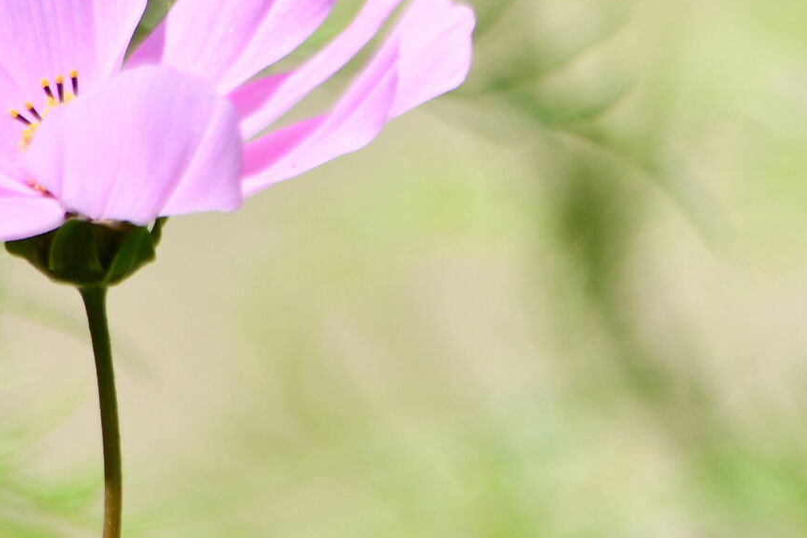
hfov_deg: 1.6
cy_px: -119
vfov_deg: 1.1
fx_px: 28270
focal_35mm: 1261
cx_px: 841
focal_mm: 300
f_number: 5.6
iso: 160
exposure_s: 1/640
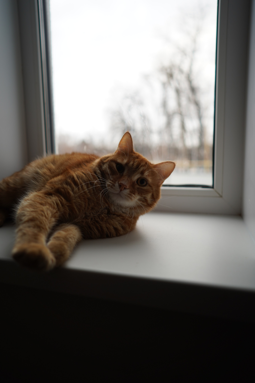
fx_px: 266
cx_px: 128
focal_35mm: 25
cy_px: 192
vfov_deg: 71.5
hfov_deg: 51.3
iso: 100
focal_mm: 25
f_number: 2
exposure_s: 1/250
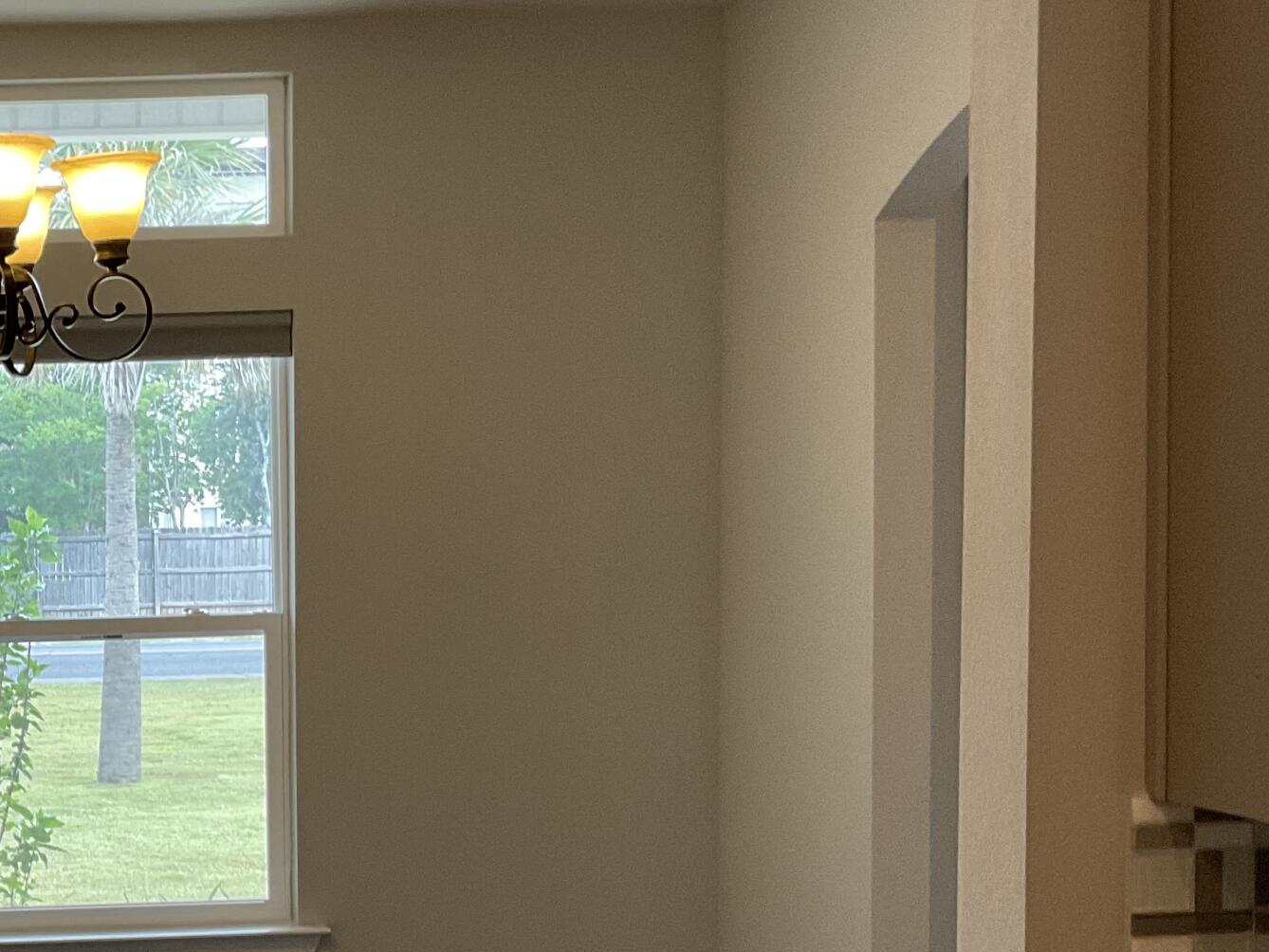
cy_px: 718
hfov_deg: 27.8
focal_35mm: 65
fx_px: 2383
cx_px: -49
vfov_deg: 22.4
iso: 64
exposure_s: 1/120
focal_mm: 3
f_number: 1.8
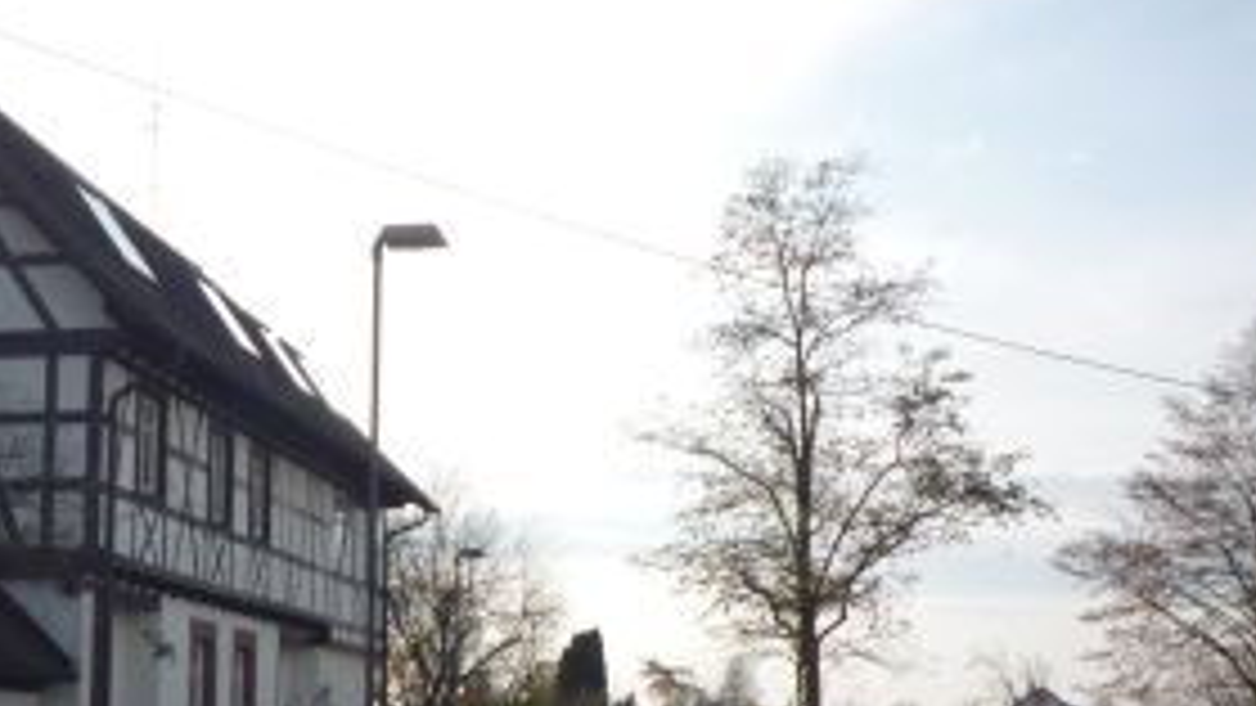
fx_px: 1998
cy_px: 562
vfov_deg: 19.8
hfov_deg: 34.2
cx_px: 315
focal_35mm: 60
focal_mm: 5.2
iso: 100
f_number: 4.5
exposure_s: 1/400
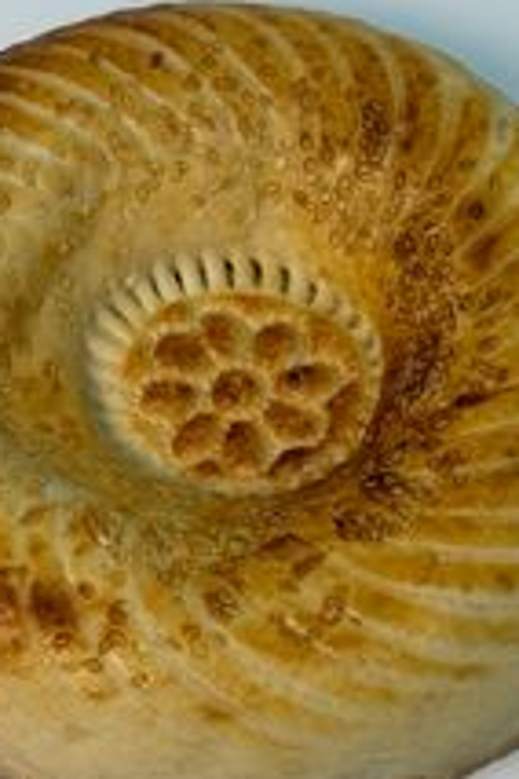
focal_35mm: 100
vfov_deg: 20.2
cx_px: 216
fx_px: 2162
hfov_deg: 13.7
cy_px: 181
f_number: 1.78
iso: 100
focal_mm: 6.76
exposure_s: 1/180
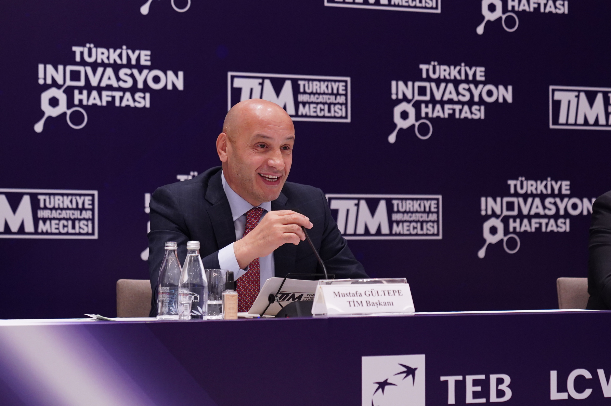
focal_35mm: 105
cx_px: 306
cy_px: 203
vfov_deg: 13.0
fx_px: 1780
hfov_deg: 19.5
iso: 2000
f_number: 2.8
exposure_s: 1/160
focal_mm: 70
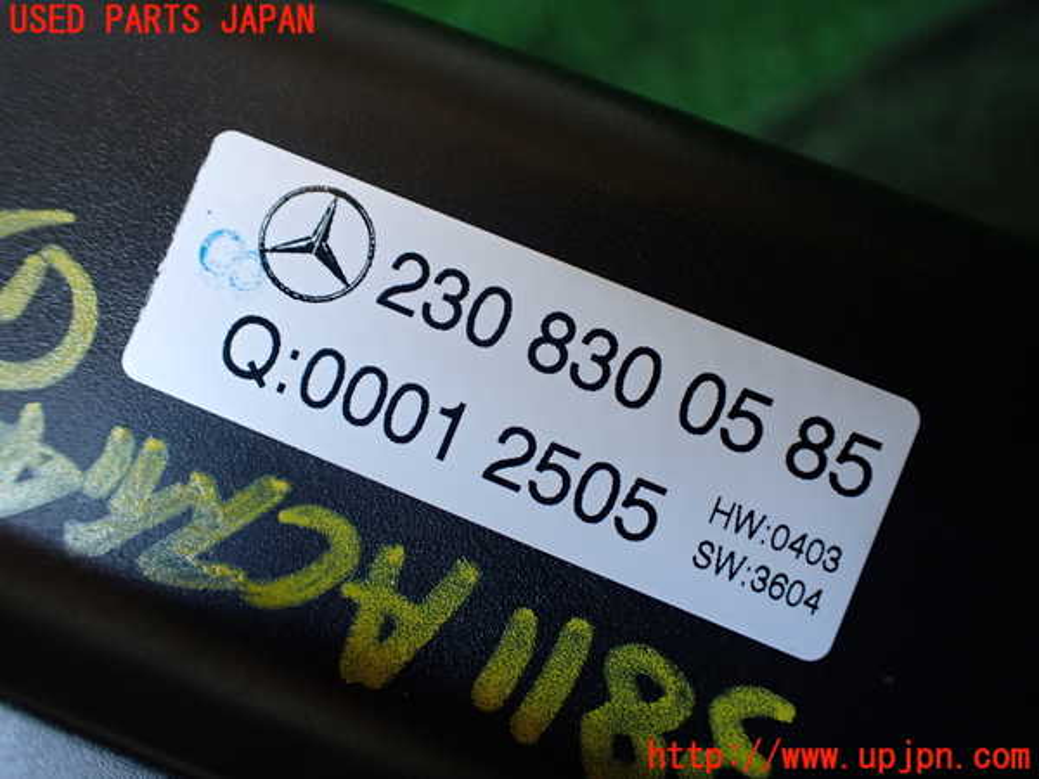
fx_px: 900
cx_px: 520
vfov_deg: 46.8
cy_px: 390
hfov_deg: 60.0
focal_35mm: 30
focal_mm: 5.4
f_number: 2.3
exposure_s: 1/125
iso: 250
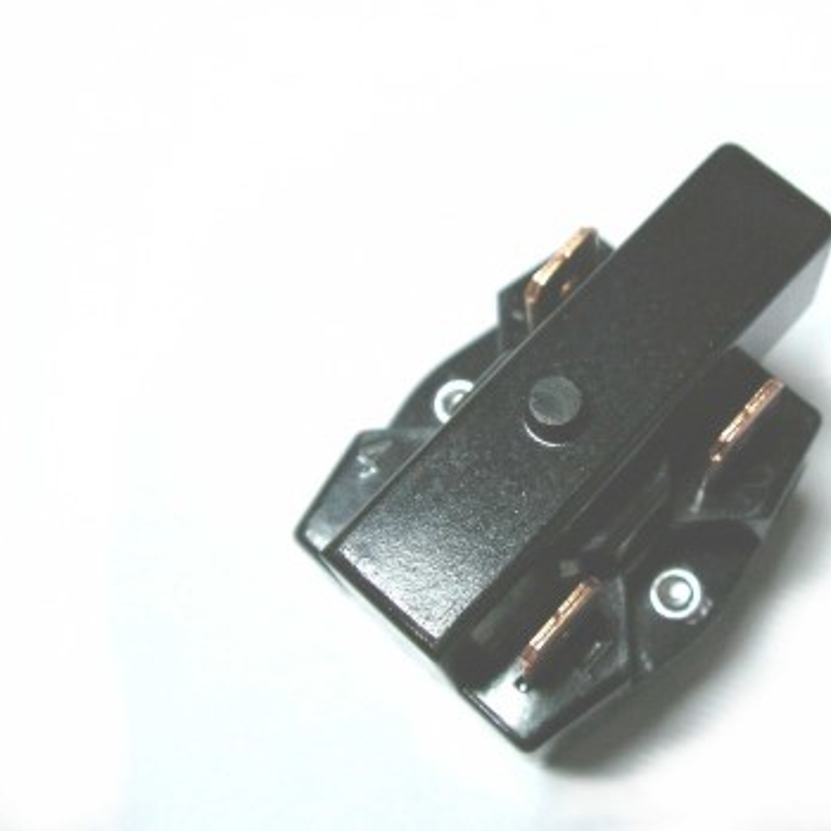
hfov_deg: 36.4
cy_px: 406
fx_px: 1249
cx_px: 553
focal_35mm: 46
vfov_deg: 36.8
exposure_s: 1/19.3
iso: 100
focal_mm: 6.3
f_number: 3.5
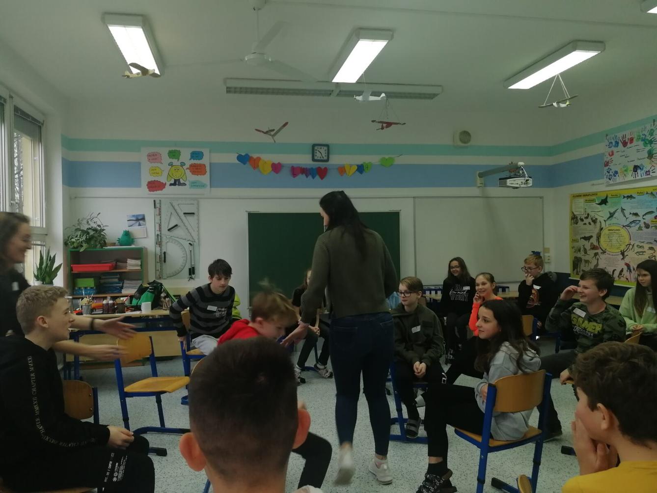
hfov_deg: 65.3
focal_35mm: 27
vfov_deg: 51.4
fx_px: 513
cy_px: 246
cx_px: 328
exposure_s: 1/50
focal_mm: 3.95
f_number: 2.2
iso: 100
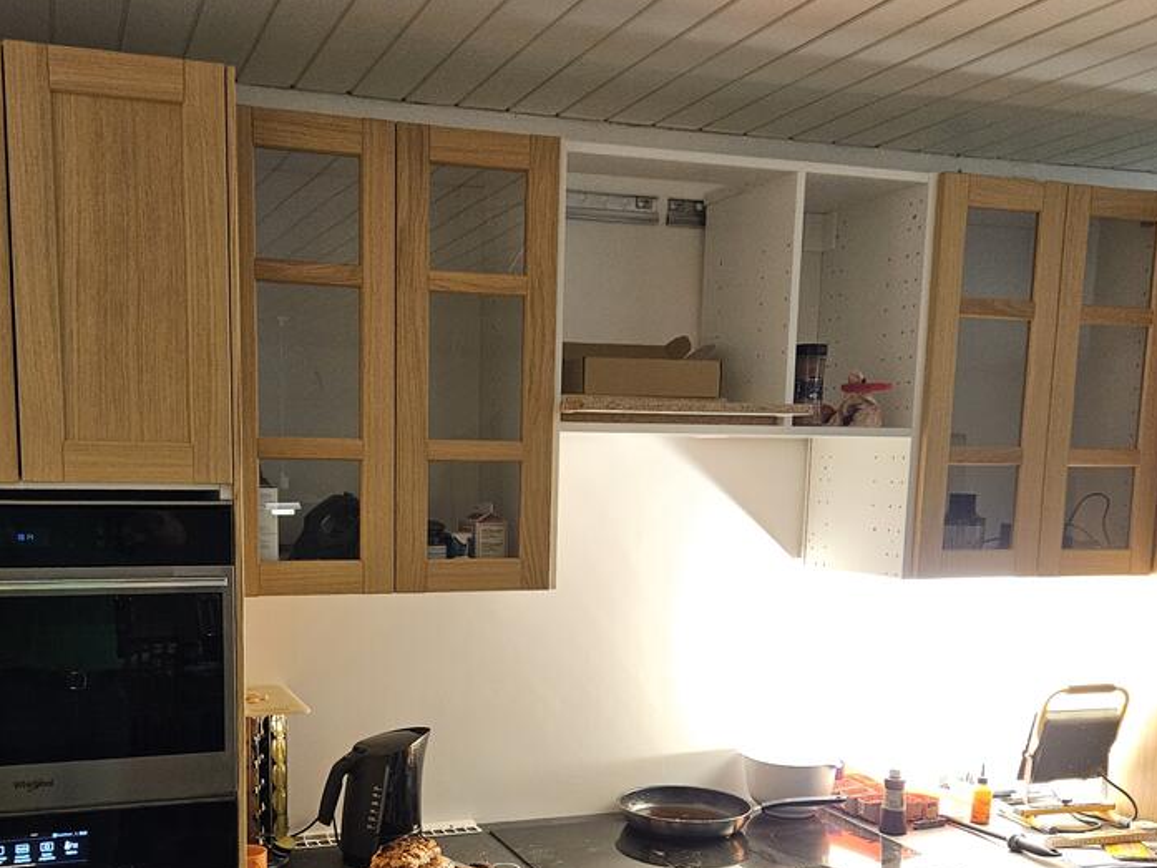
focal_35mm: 38
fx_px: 1270
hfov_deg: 48.8
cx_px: 503
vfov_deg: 37.0
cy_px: 624
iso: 500
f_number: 1.8
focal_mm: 5.4
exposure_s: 1/100
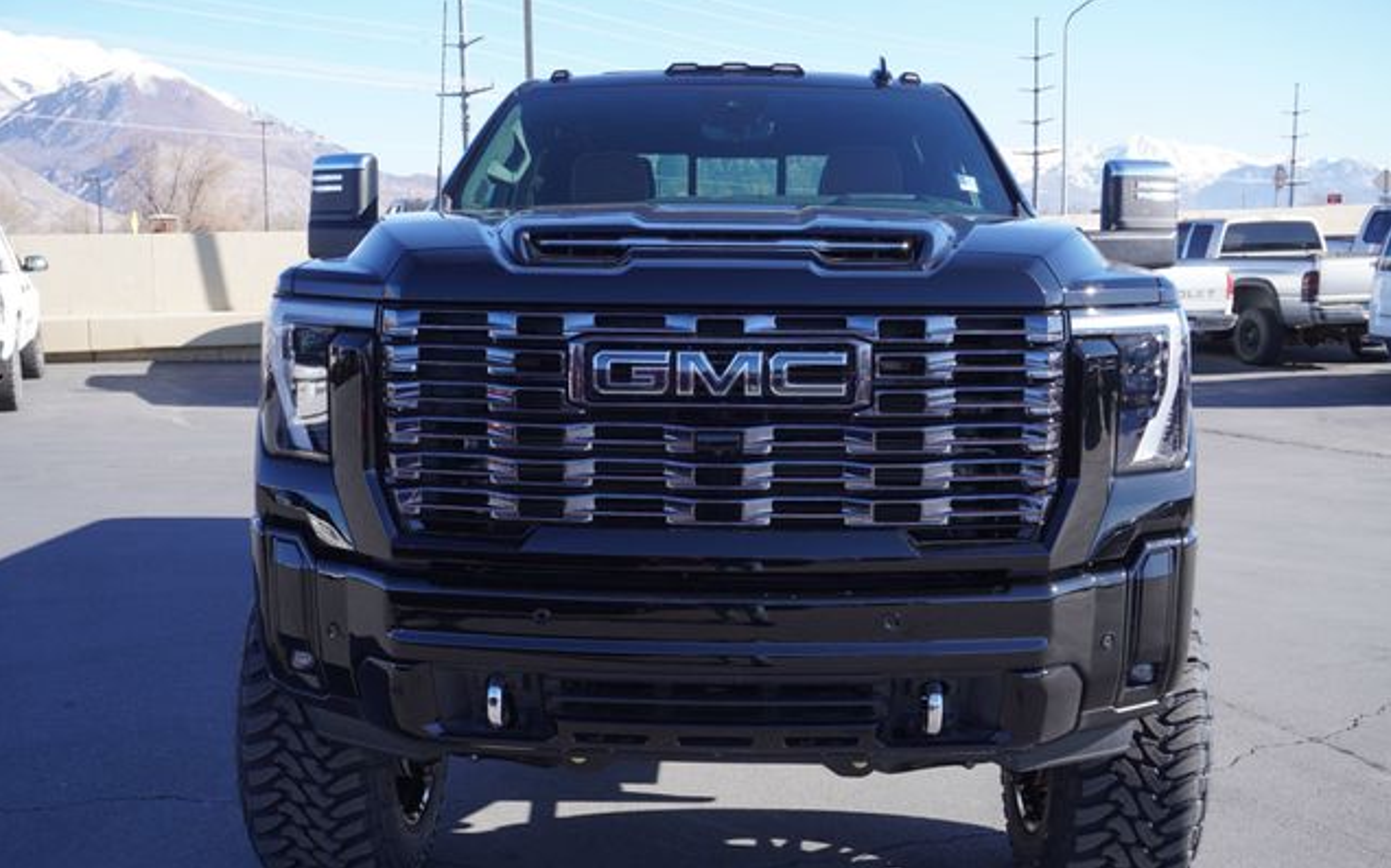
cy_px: 464
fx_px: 1460
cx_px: 698
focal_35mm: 39
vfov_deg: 33.1
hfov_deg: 51.0
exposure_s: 1/125
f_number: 6.3
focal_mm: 25
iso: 100
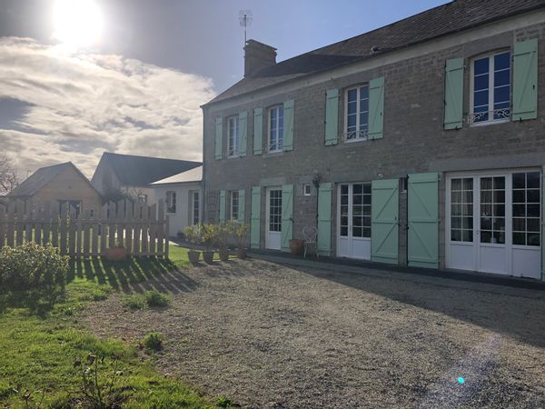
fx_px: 441
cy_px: 204
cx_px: 272
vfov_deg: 49.7
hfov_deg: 63.4
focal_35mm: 28
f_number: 1.8
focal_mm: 3.99
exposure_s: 1/4808
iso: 25
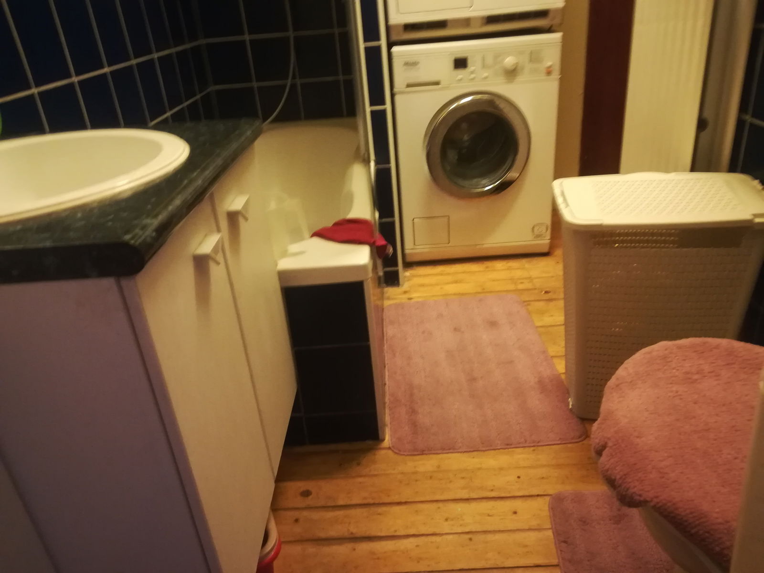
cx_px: 382
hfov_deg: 67.3
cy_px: 286
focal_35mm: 26
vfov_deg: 53.1
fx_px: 574
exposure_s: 1/14.3
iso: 800
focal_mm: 3.83
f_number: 2.2
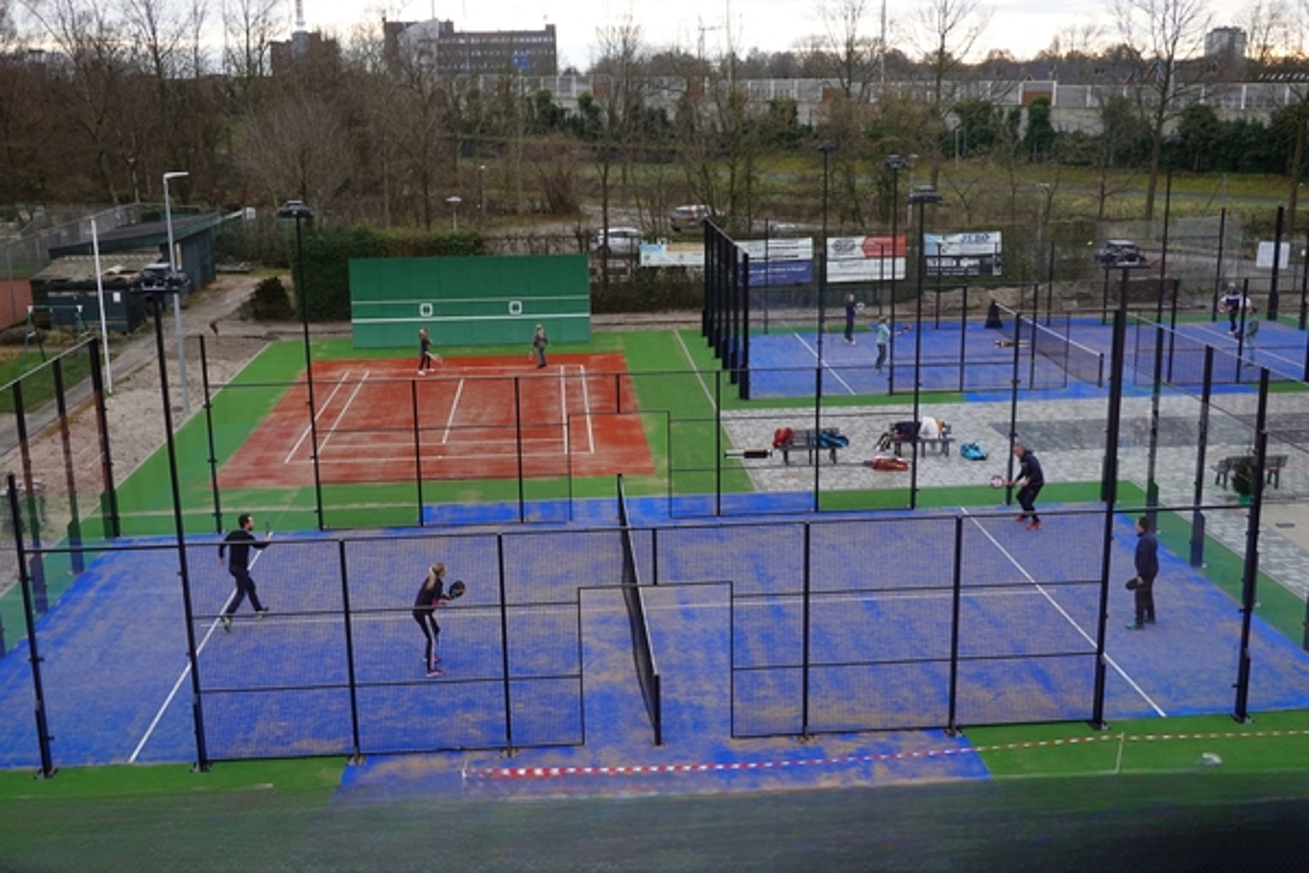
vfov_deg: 33.4
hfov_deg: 48.5
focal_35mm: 40
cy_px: 436
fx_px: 1454
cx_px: 654
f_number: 4
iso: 125
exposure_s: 1/80
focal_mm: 14.99
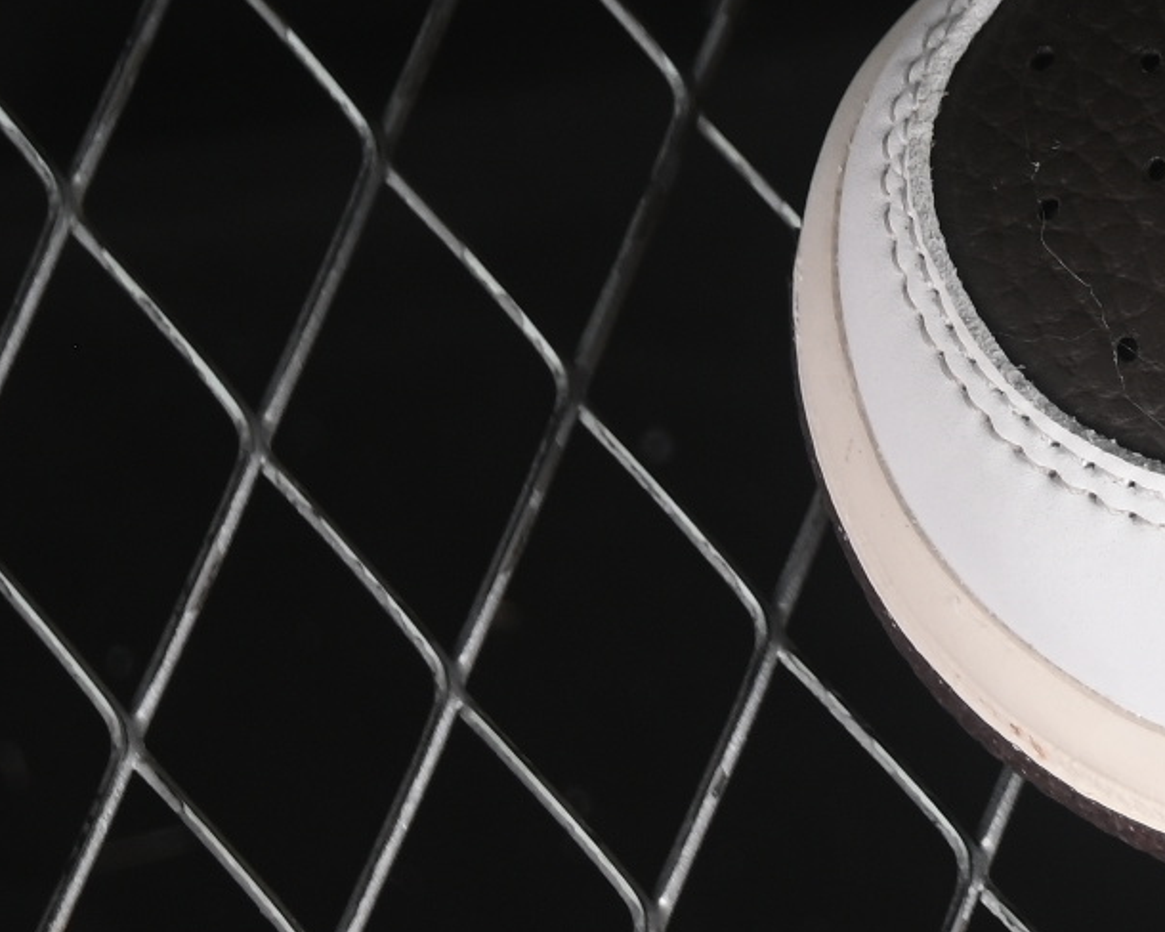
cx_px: 2531
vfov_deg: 4.8
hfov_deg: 5.8
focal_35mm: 321
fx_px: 11068
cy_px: -649
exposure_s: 1/80
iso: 160
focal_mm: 50
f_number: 7.1
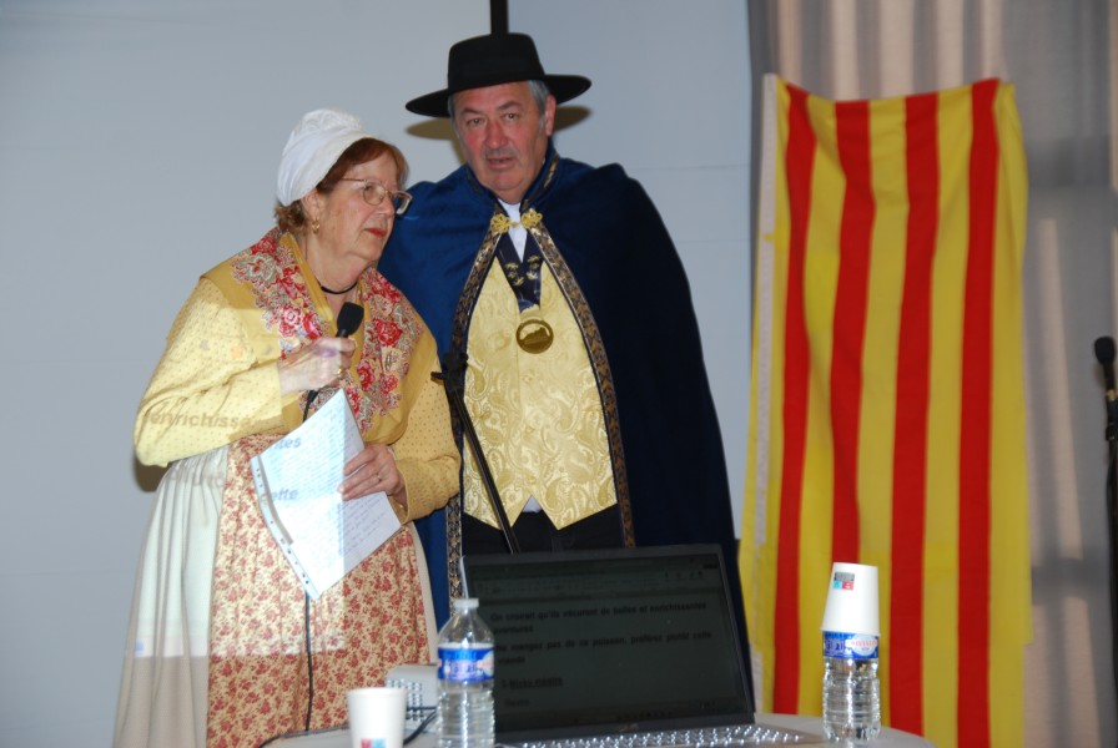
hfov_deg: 19.4
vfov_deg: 13.1
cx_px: 559
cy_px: 374
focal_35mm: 105
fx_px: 3265
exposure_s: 1/60
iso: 200
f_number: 5
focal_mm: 70
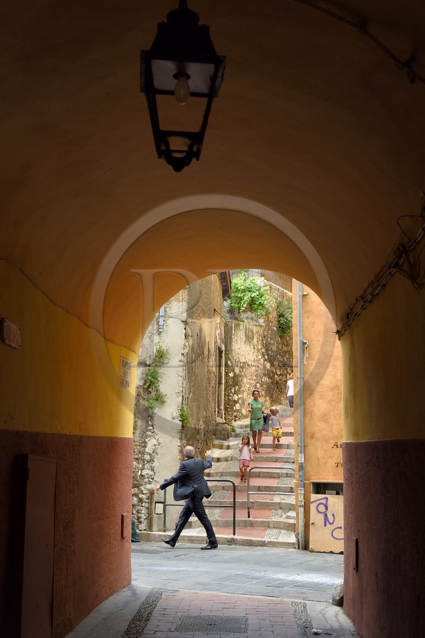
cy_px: 319
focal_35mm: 44
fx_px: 779
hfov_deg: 30.5
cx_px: 212
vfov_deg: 44.5
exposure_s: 1/200
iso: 400
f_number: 5
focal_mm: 44
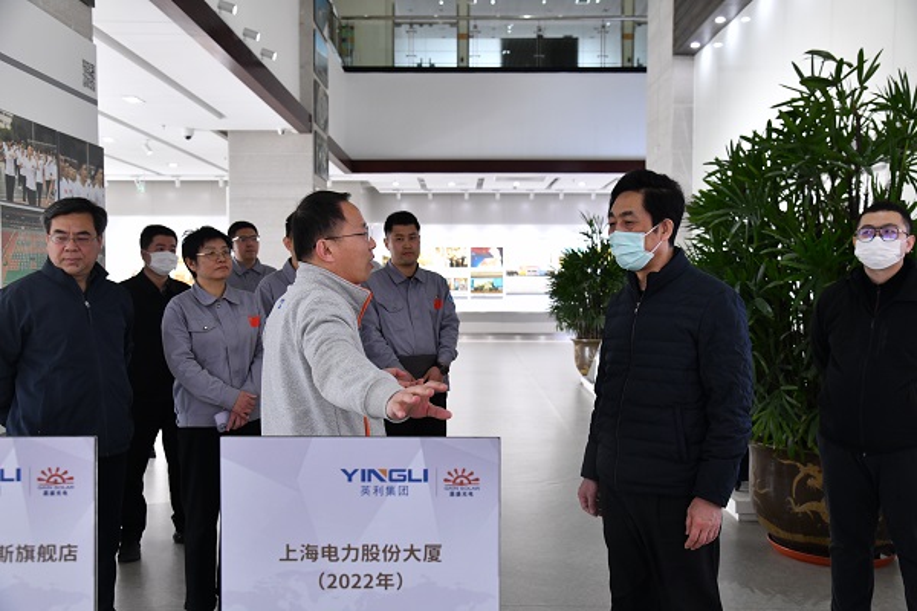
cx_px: 458
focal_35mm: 34
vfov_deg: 38.9
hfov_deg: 55.8
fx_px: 866
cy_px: 306
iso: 1600
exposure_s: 1/100
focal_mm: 34
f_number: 5.6
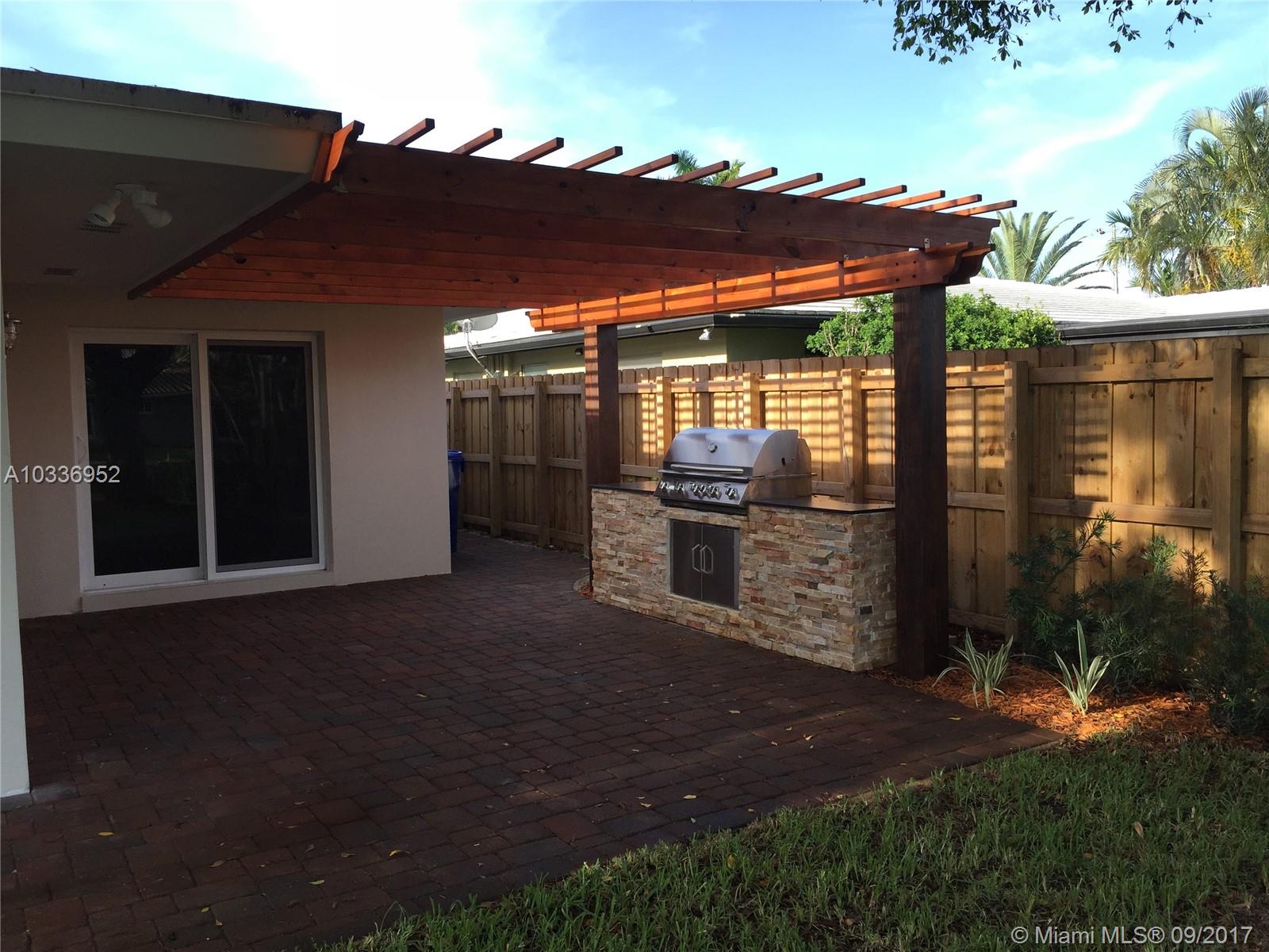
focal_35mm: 29
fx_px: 1063
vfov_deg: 48.2
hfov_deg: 61.7
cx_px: 634
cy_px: 476
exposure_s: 1/444
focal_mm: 4.15
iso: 32
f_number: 2.2
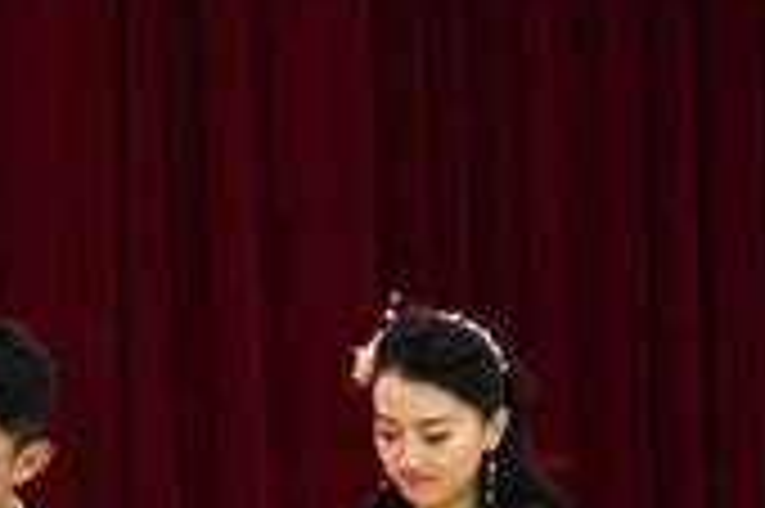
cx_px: -112
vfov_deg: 5.1
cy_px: 845
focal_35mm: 265
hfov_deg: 7.7
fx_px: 5626
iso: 3200
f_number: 4
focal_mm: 75
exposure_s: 1/250
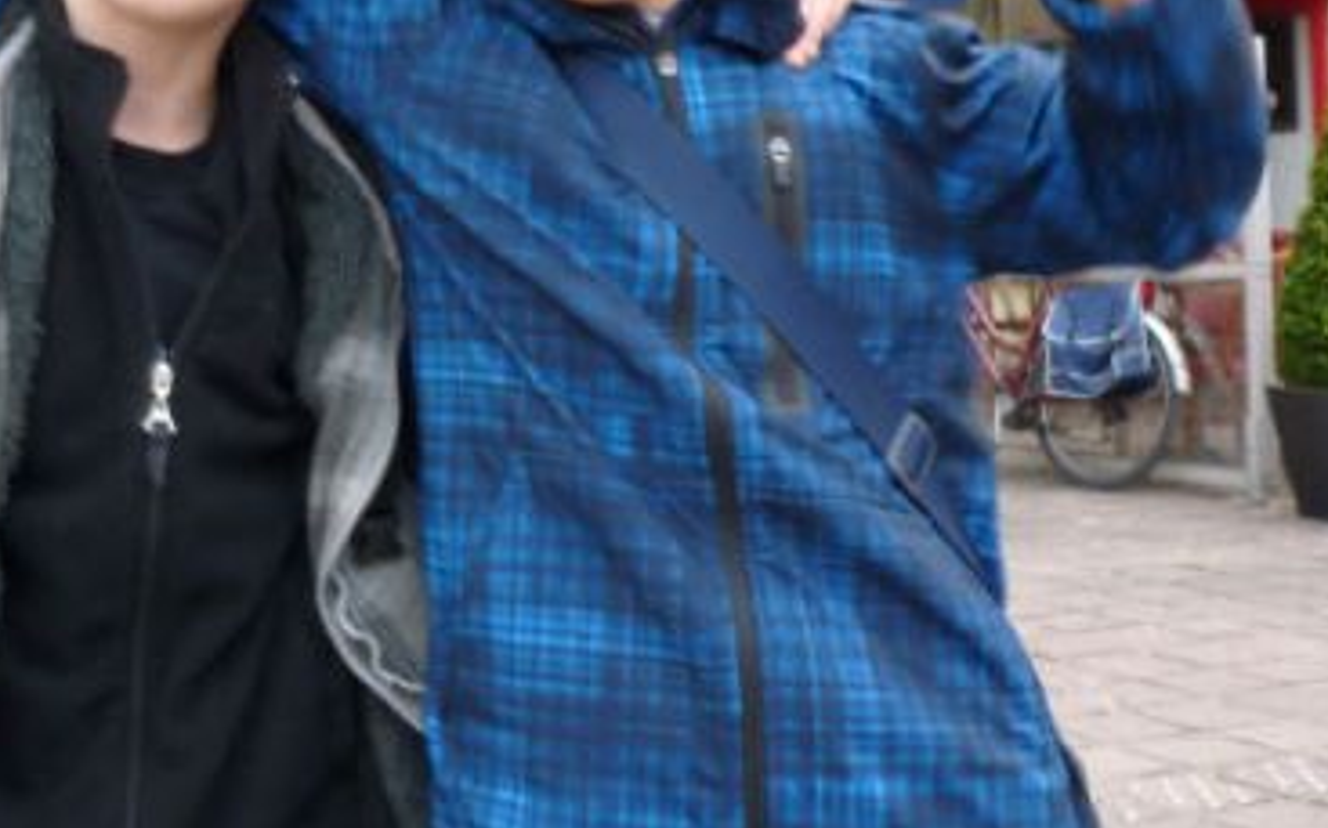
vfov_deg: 20.9
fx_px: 2207
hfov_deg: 33.1
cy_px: 108
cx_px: 416
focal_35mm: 61
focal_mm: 5.5
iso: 80
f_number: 2.8
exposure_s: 1/50
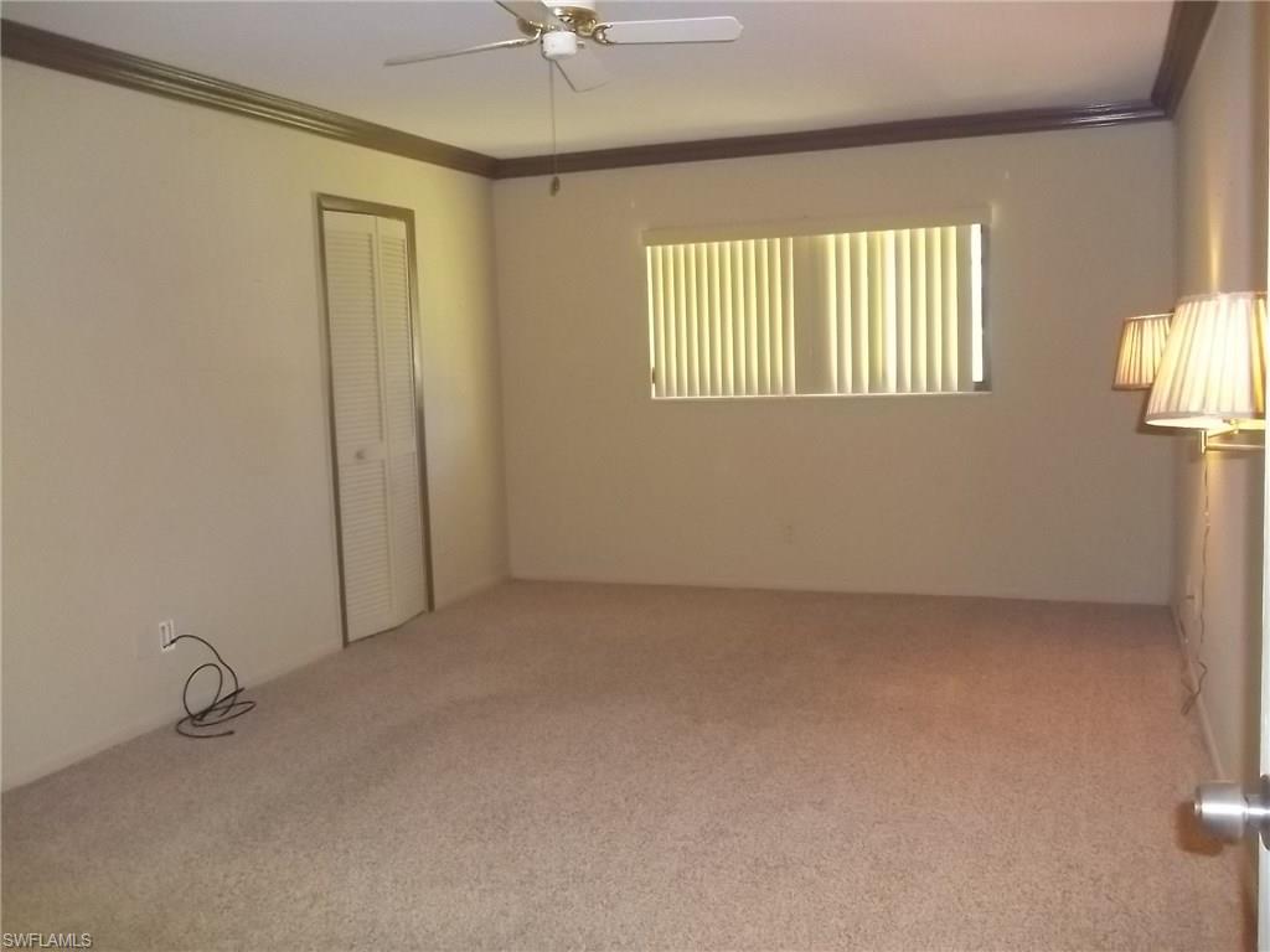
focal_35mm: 32
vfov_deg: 44.2
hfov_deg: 56.8
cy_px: 476
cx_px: 635
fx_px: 1174
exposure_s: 1/30
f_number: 2.9
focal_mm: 5.7
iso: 400
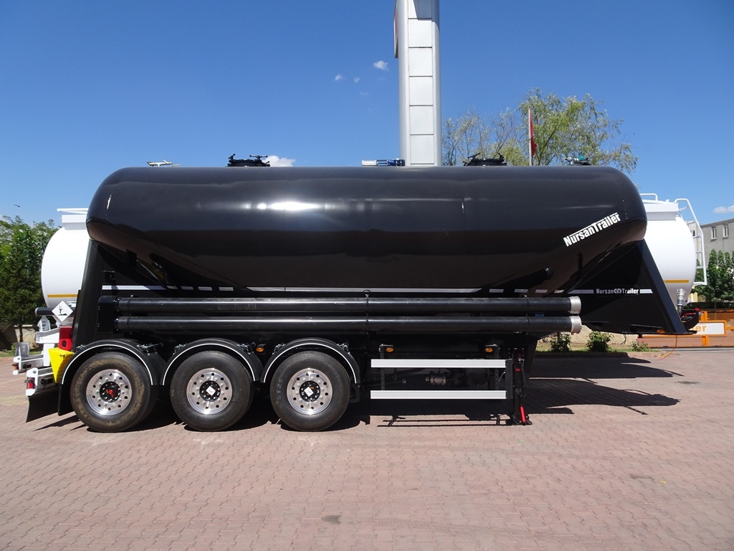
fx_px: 509
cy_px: 276
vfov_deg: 56.8
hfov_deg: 71.6
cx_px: 367
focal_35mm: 24
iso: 80
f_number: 3.5
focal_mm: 4.1
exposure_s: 1/1250
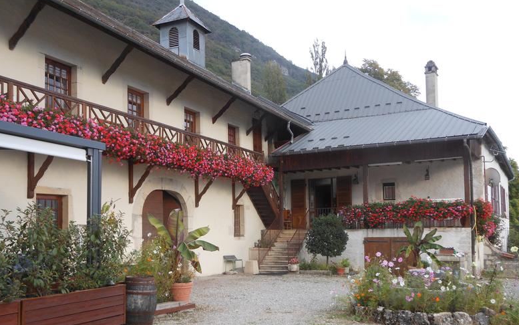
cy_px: 184
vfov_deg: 35.3
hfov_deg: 54.0
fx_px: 509
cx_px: 261
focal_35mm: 36
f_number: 3.5
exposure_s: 1/50
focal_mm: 6
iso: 80
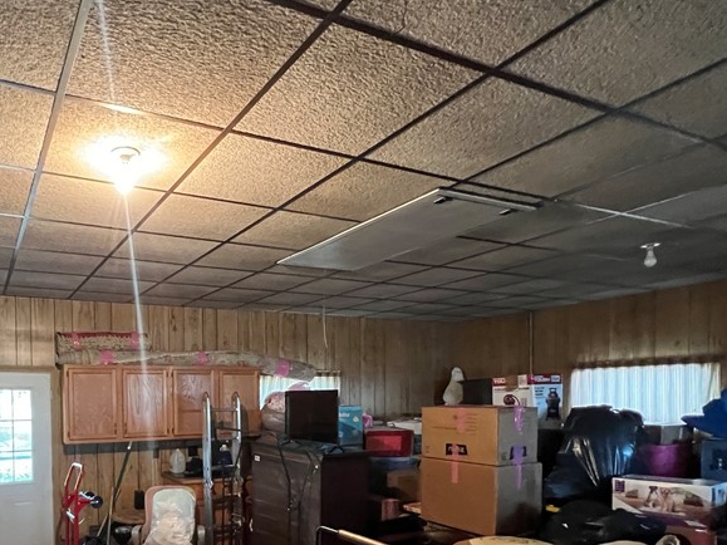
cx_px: 182
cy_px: 413
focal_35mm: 23
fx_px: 483
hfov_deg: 69.1
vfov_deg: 55.8
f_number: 1.8
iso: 1000
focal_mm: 1.57
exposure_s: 1/60
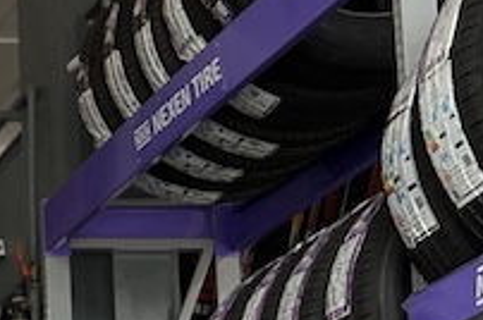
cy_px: 509
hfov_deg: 10.8
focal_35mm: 161
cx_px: -677
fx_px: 2157
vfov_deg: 8.3
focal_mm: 5.7
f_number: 1.5
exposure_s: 1/493
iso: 50
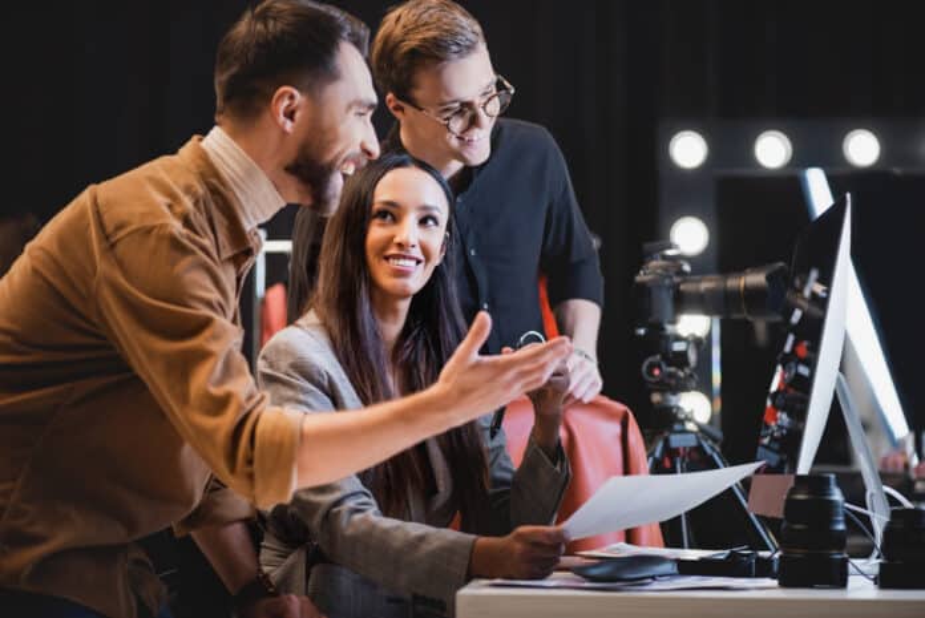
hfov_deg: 19.4
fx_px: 2699
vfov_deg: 13.1
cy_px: 309
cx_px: 462
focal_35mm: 105
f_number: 3.5
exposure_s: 1/200
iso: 160
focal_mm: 105
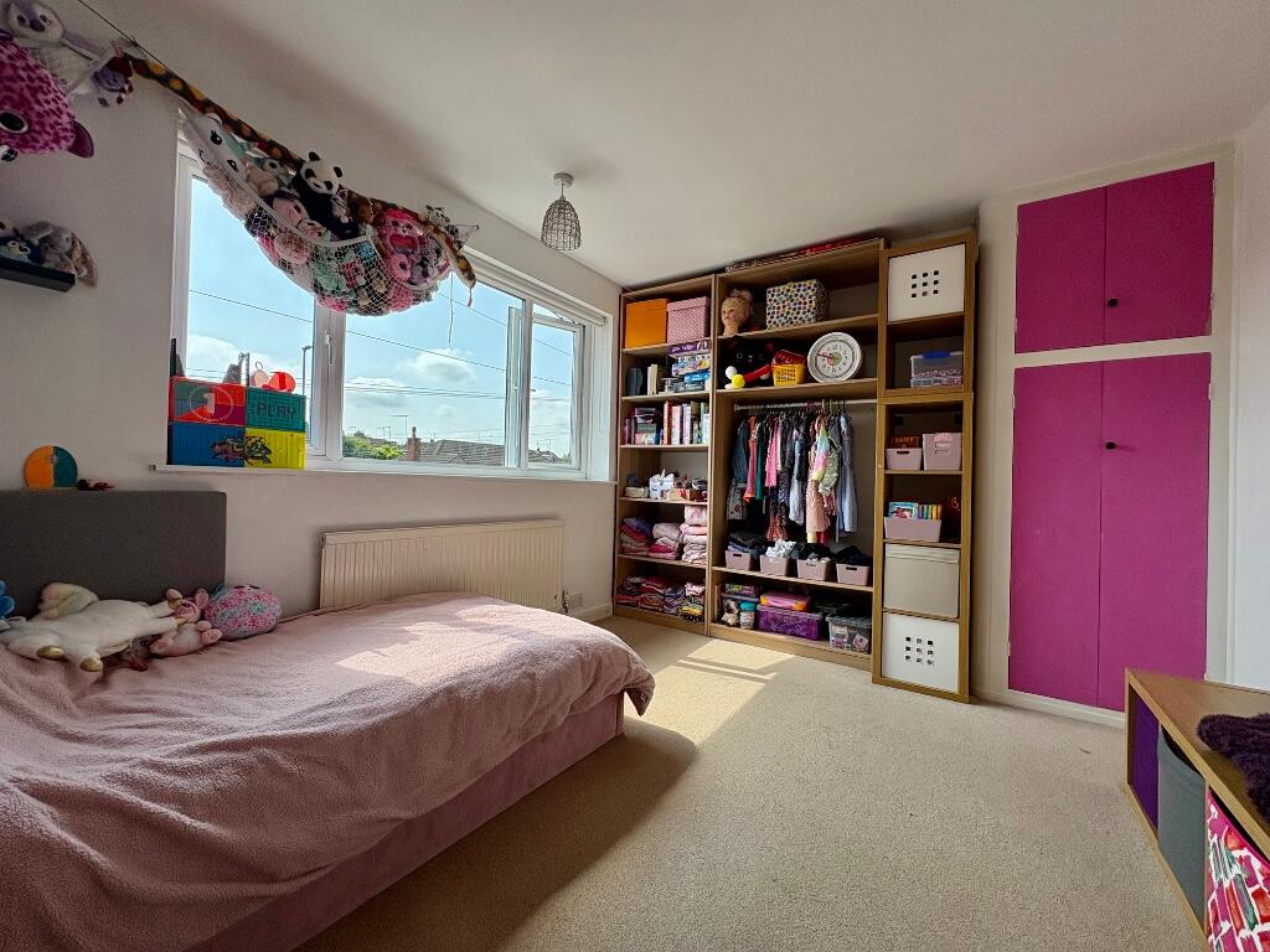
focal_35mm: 14
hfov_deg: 102.1
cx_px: 635
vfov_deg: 85.7
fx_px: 514
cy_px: 476
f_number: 2.2
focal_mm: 2.22
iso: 64
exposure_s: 1/646
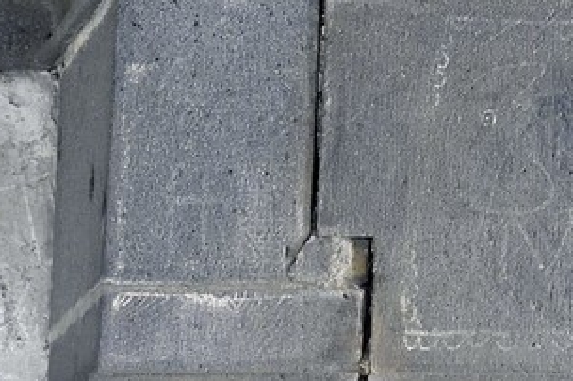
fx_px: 4690
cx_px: 1331
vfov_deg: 4.6
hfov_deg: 6.7
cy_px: -385
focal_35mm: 295
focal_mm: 56
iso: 1600
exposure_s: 1/20
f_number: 7.1
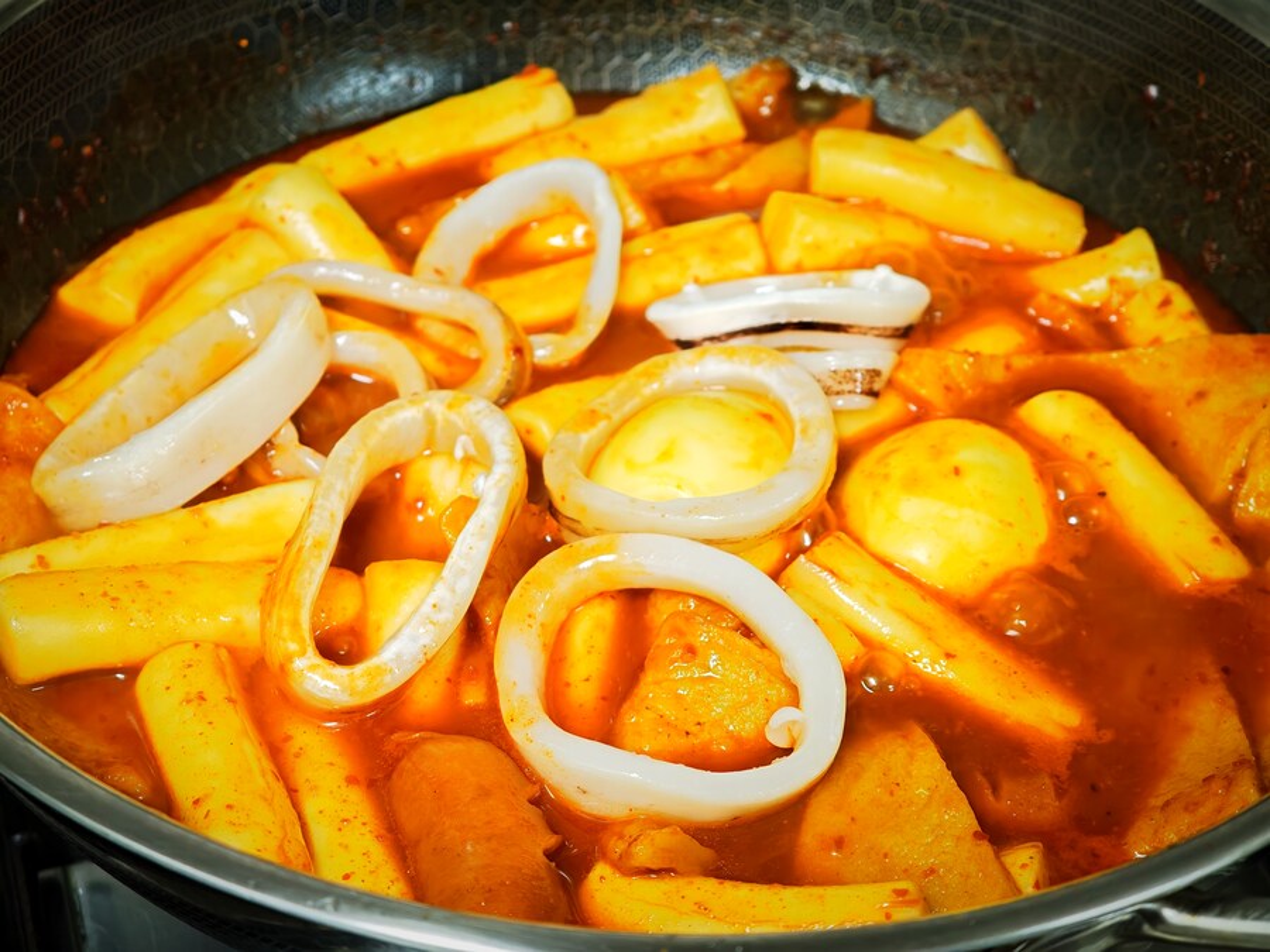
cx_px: 635
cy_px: 476
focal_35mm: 70
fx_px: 2568
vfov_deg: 21.0
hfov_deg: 27.8
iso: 500
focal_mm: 11.5
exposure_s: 1/120
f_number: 1.8
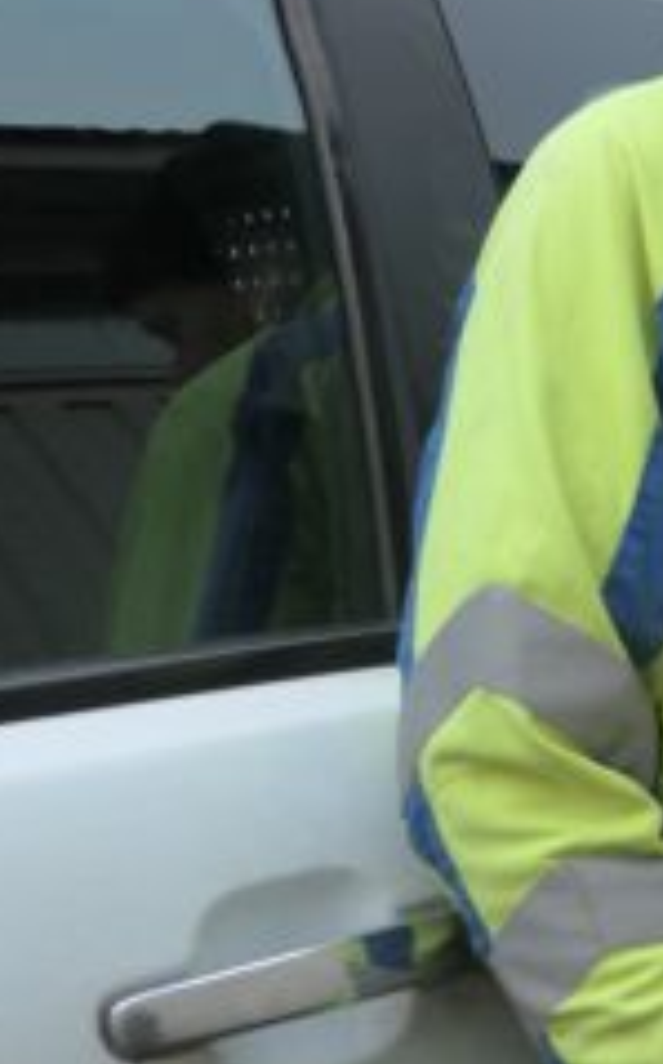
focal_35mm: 82
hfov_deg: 13.0
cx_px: 1464
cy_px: 617
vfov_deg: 25.2
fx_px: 2375
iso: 125
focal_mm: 8.8
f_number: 2.8
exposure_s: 1/160
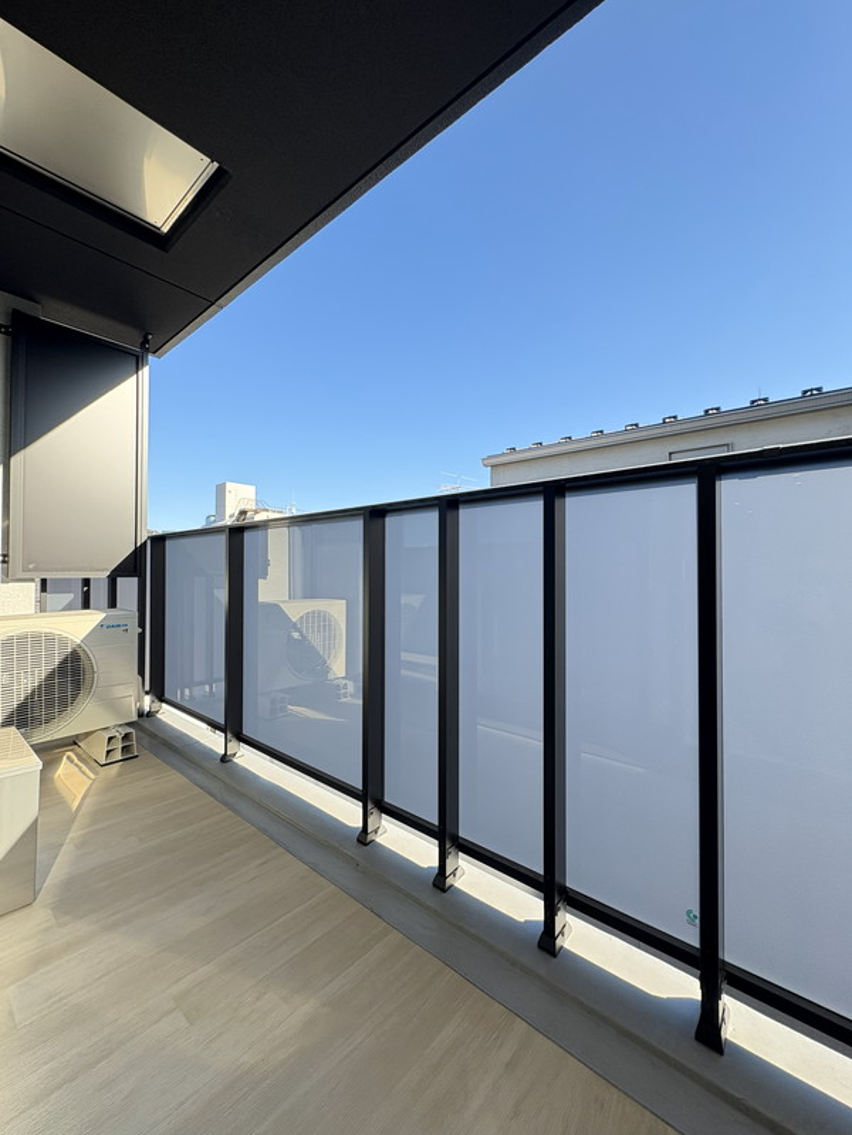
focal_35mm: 14
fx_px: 459
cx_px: 426
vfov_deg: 102.1
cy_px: 568
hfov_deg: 85.7
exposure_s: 1/239
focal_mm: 2.22
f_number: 2.2
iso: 64
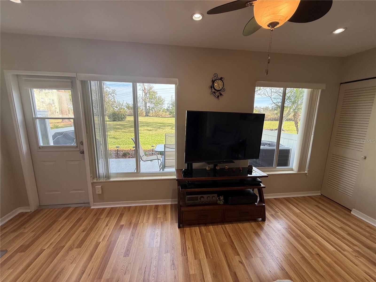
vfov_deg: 85.7
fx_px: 152
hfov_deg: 102.1
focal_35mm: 14
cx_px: 188
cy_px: 141
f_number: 2.2
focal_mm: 2.22
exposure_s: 1/120
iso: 50
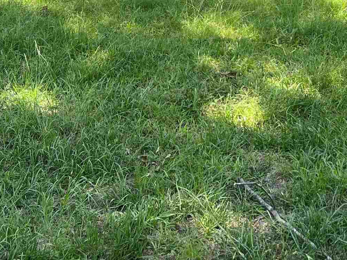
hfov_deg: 24.4
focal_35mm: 80
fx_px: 802
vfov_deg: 17.6
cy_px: -45
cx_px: 137
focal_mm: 5.7
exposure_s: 1/367
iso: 50
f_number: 1.5
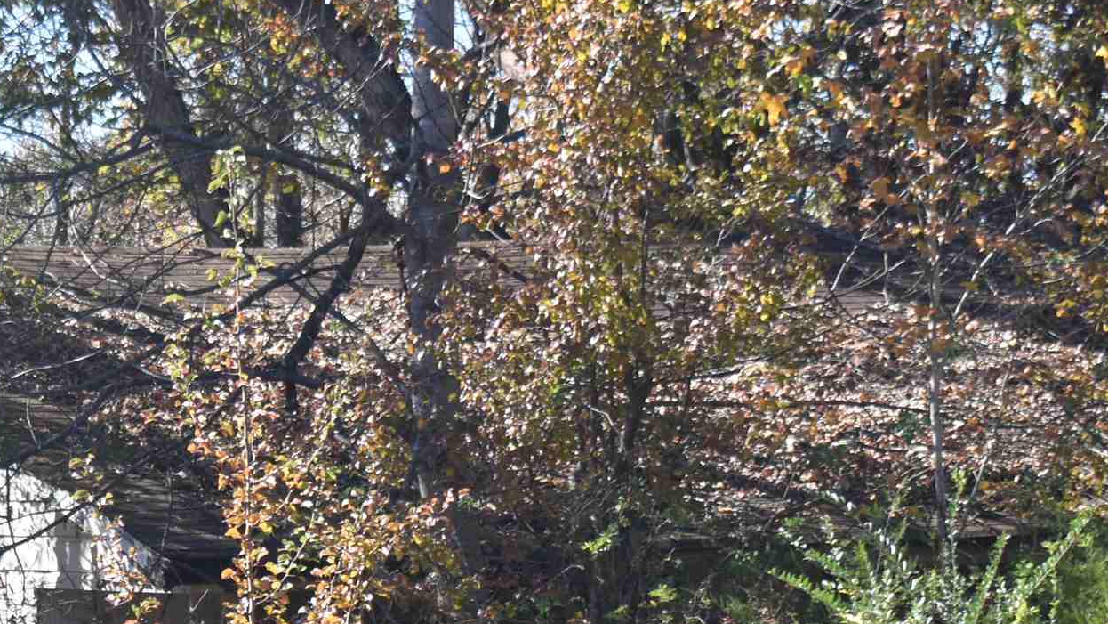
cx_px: 205
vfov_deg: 7.8
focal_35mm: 155
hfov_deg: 13.8
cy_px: 547
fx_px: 4554
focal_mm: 40
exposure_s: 1/125
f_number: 5.6
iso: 100
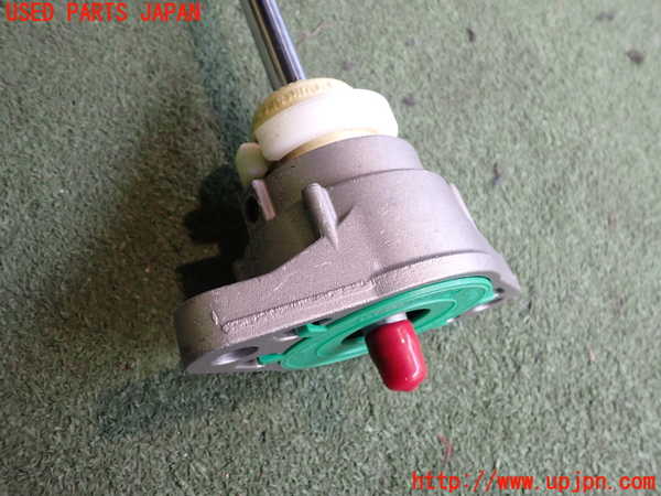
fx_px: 573
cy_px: 248
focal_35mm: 30
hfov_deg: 60.0
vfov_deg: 46.8
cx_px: 330
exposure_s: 1/50
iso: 200
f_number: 2.3
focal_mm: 5.4
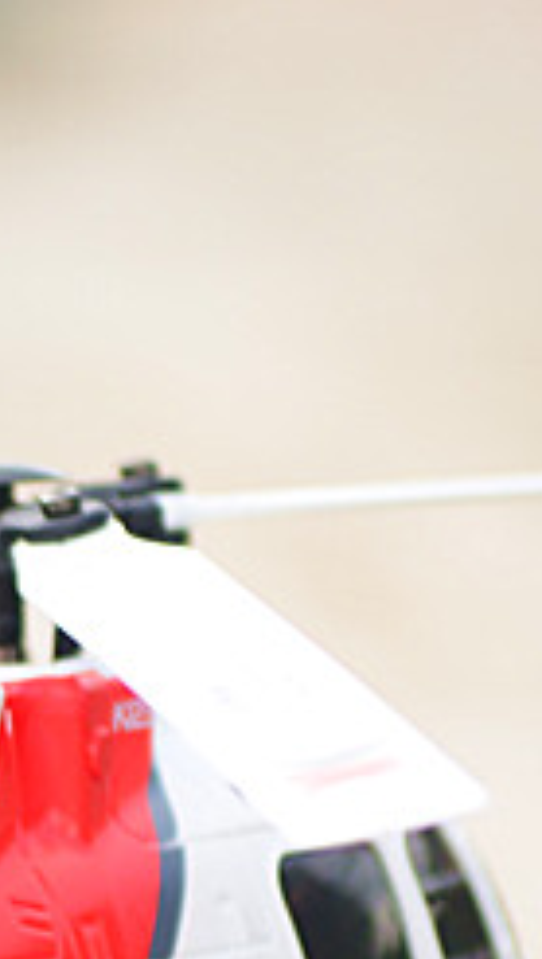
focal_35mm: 535
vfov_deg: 4.0
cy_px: 965
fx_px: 13615
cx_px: -269
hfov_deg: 2.3
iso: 160
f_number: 5
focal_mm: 105
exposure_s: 1/160
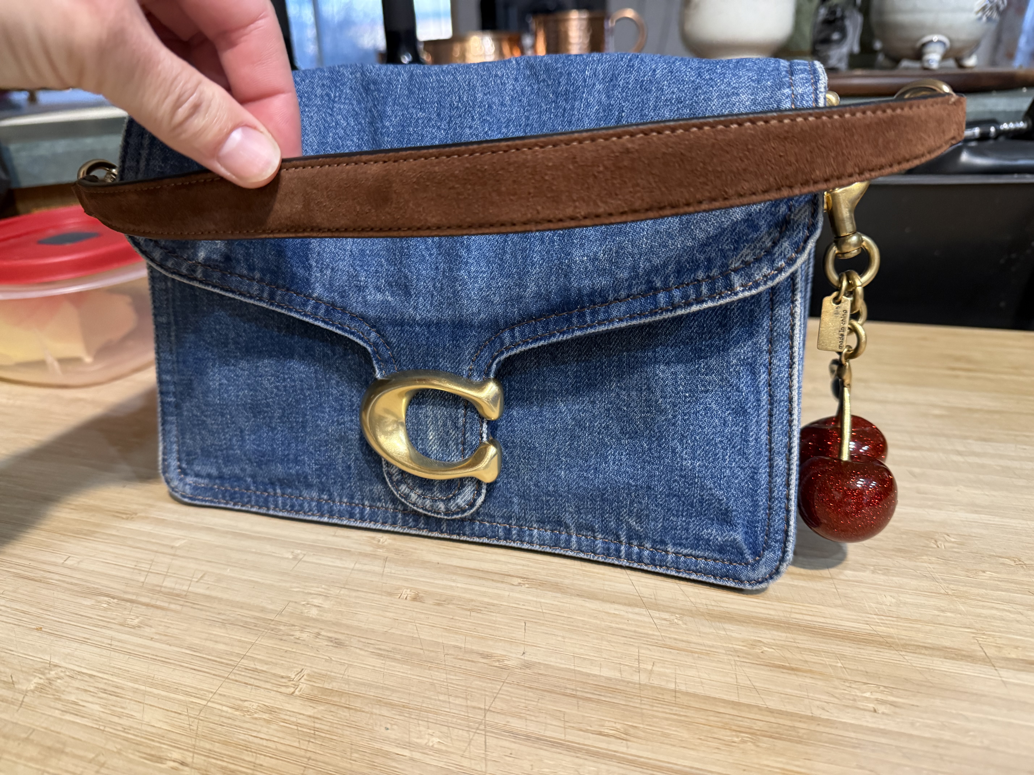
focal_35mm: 24
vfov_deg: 56.8
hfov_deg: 71.6
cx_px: 517
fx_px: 717
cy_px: 388
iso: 500
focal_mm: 6.76
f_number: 1.78
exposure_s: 1/60
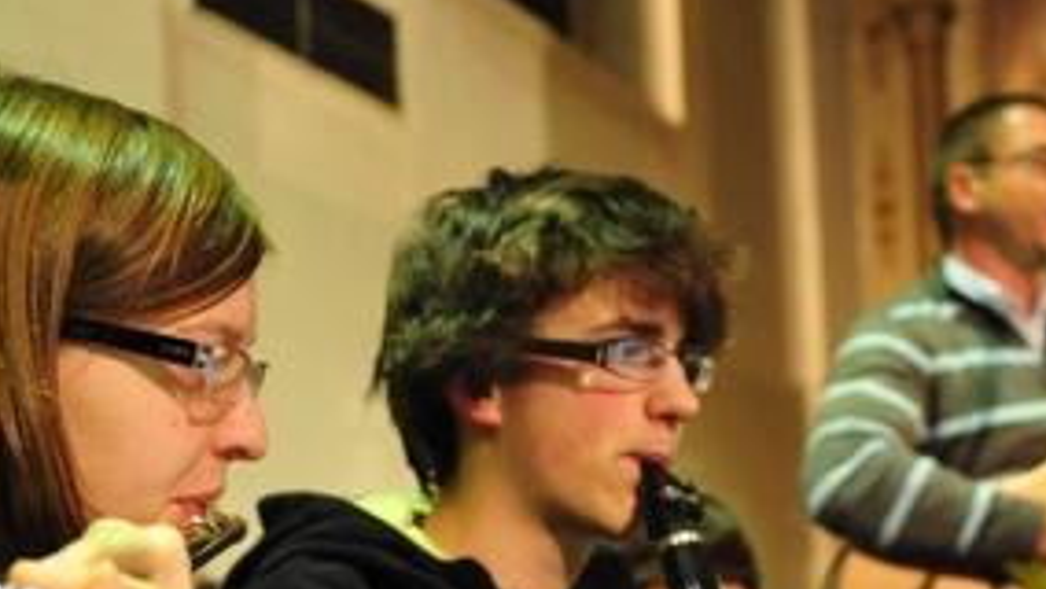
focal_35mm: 62
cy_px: 666
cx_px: 552
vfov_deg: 18.6
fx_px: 1720
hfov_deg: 33.8
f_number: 2.8
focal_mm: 24
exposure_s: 1/80
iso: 3200
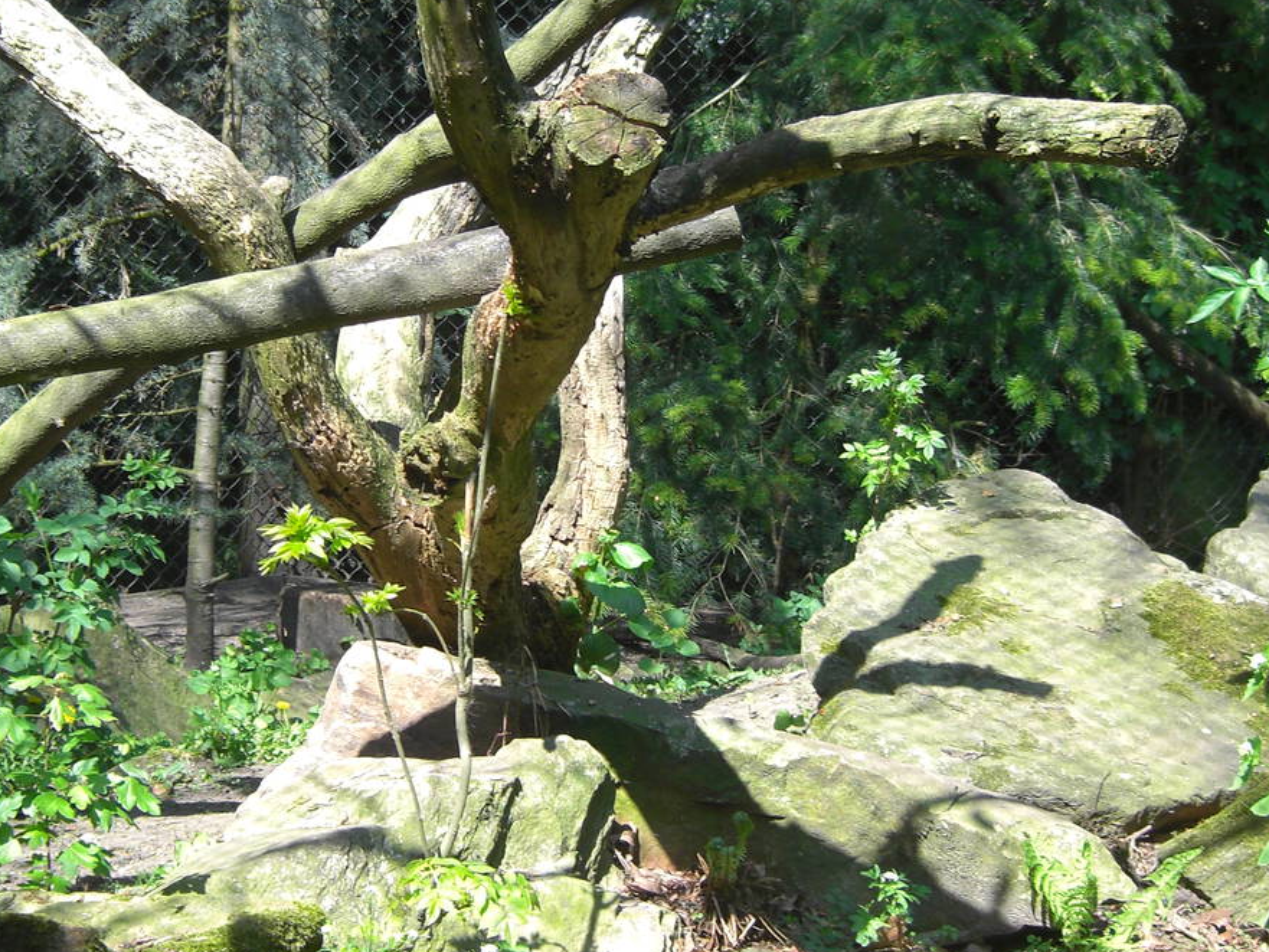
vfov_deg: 21.3
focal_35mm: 69
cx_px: 521
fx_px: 2530
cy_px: 429
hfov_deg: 28.1
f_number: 2.8
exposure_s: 1/250
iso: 80
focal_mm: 7.9
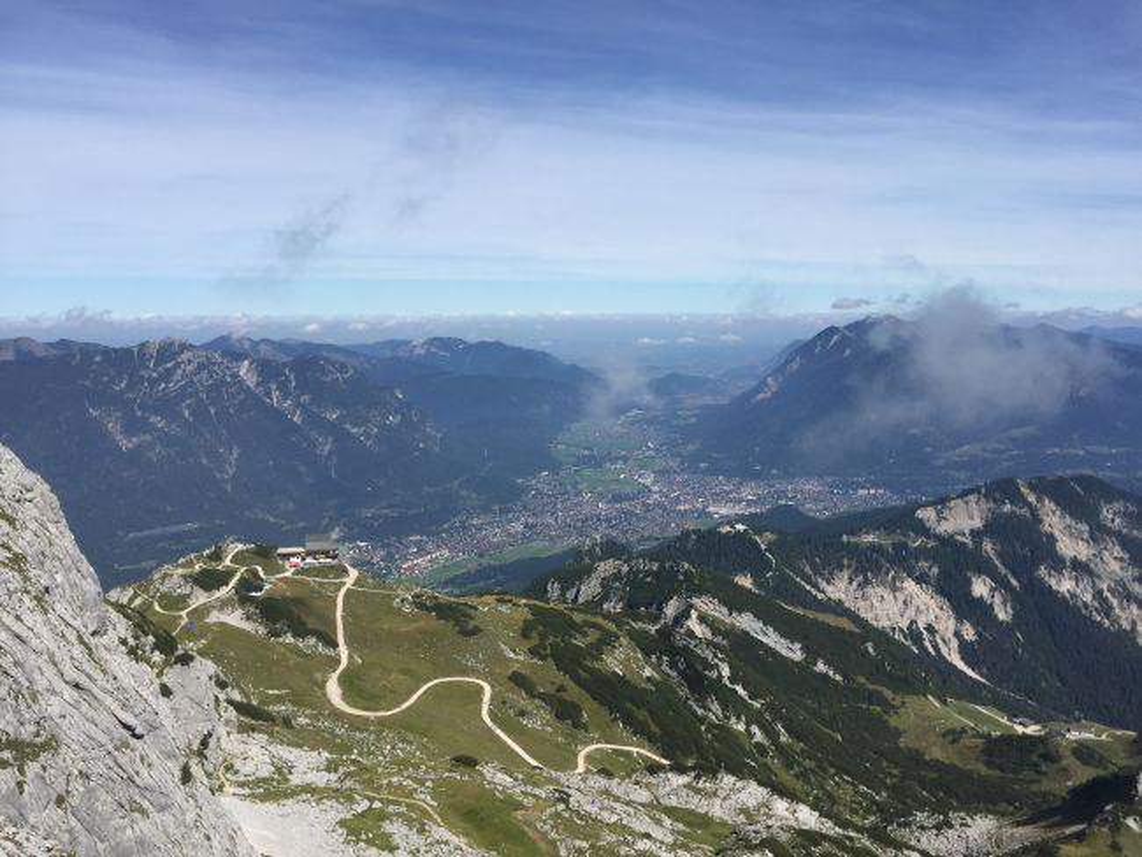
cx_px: 571
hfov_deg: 61.6
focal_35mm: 29
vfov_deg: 48.3
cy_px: 428
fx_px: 957
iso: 32
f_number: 2.2
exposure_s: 1/2825
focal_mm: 4.15
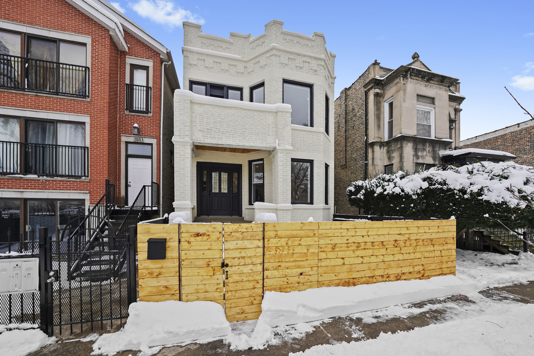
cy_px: 178
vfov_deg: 90.0
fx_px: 178
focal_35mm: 12
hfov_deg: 112.6
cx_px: 267
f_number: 5
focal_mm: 12
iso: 100
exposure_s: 1/320
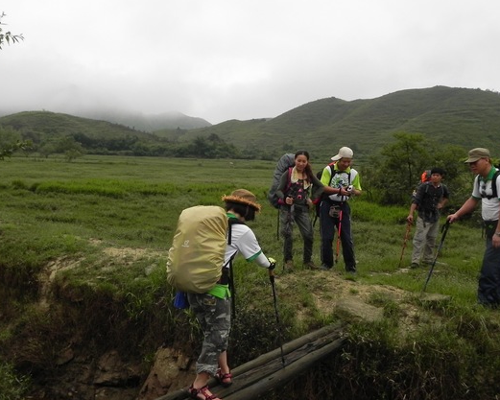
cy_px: 208
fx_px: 562
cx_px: 249
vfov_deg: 39.2
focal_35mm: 38
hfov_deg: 47.9
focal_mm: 5.2
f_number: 5
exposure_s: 1/142
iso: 160
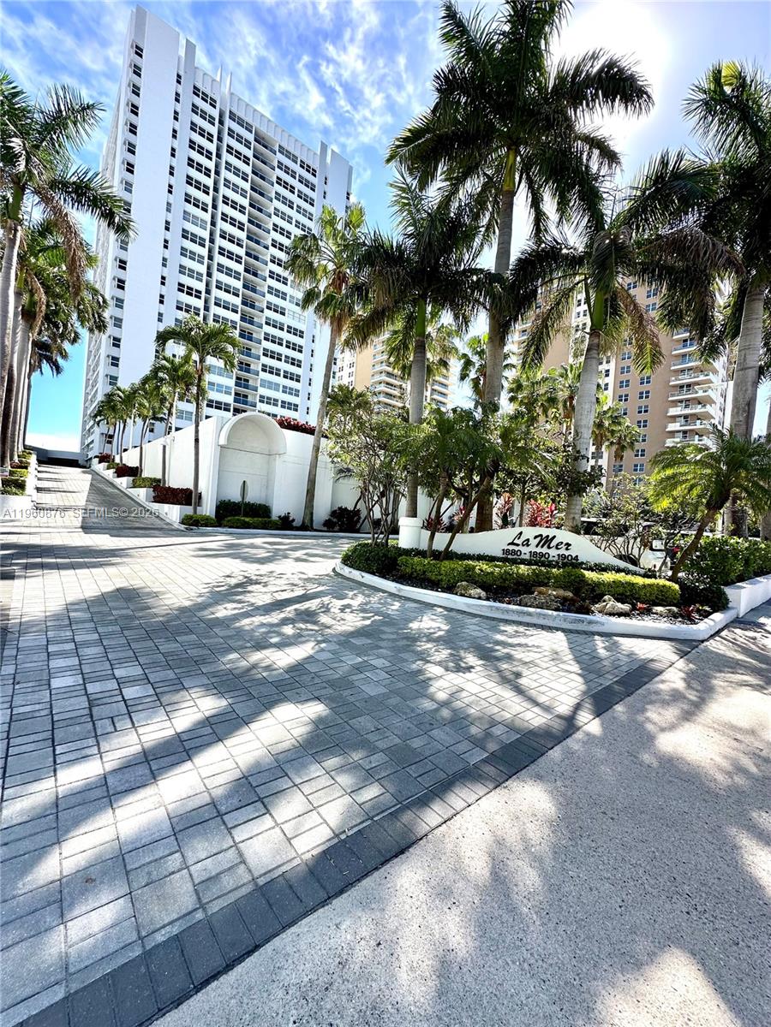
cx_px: 386
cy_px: 514
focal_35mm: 14
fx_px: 416
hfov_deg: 85.7
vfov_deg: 102.1
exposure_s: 1/818
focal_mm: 2.22
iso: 50
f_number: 2.2
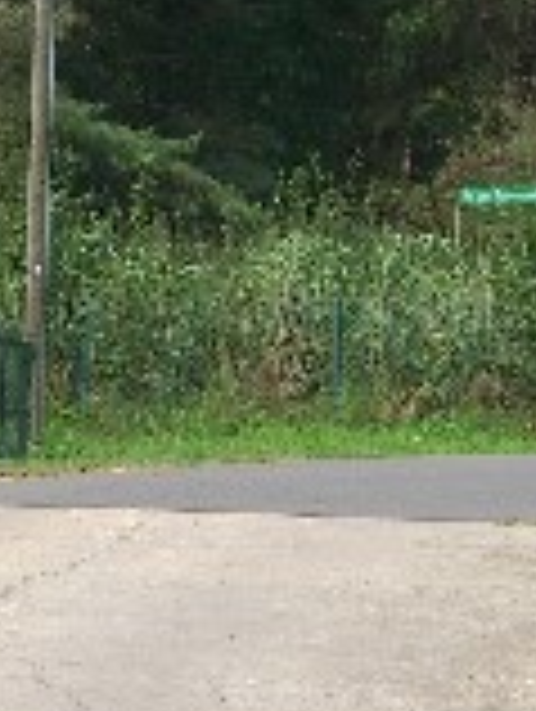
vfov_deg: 14.0
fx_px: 2883
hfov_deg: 10.3
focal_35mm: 140
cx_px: -227
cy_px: 610
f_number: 4
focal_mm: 7.9
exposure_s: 1/320
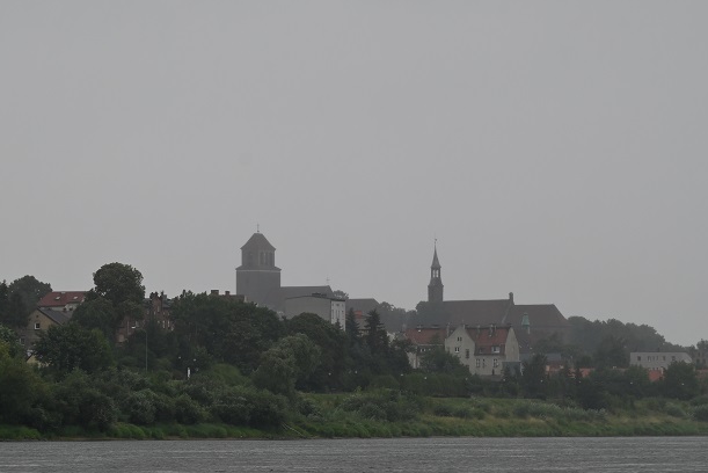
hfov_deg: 9.8
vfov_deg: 6.5
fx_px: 4132
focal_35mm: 210
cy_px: 307
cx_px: 411
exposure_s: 1/400
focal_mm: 135
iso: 100
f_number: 7.1
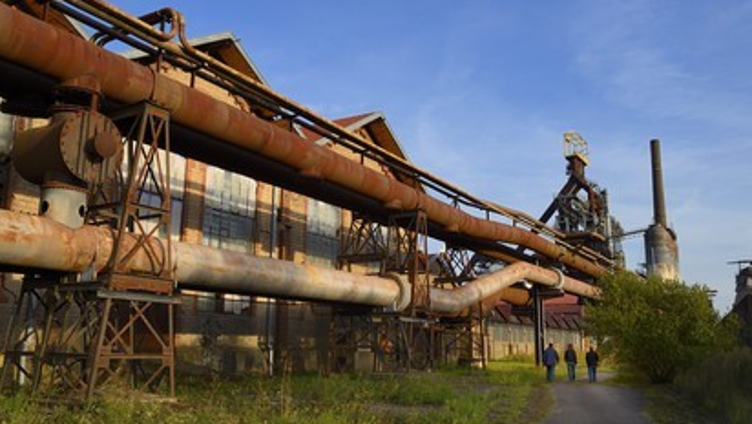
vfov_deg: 37.8
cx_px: 376
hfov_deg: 62.6
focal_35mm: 31
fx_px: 618
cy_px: 214
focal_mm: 29
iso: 200
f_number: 8
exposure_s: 1/250
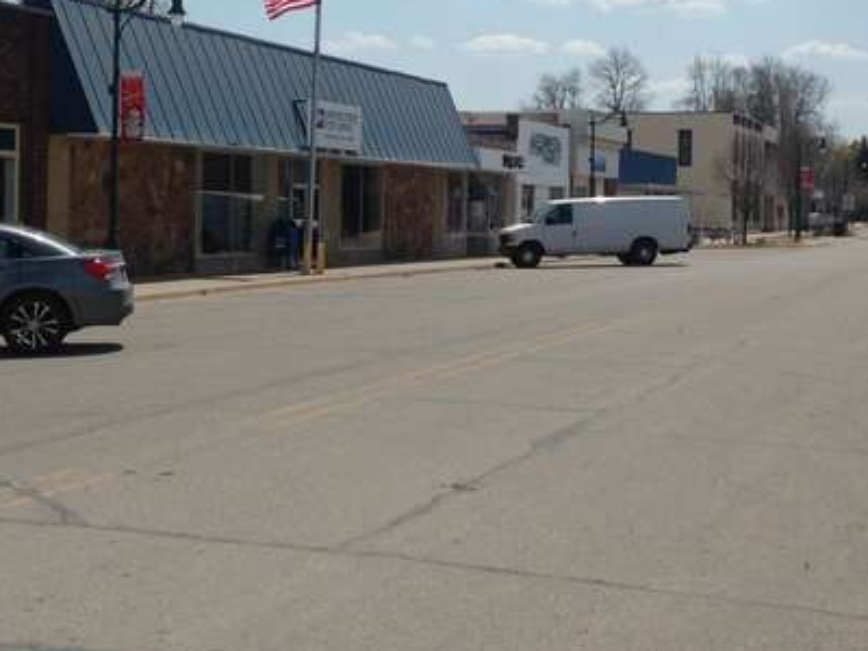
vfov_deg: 22.2
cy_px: 221
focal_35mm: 66
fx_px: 1655
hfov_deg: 29.3
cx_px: 501
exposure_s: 1/3623
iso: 50
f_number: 2.4
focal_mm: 4.12
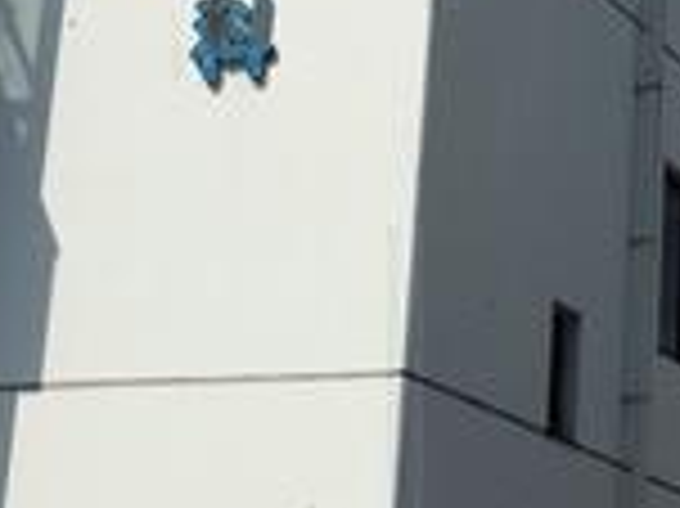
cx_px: 549
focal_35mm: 119
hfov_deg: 16.4
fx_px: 2336
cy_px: 157
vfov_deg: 12.4
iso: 32
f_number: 2.2
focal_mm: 4.12
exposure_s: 1/5882
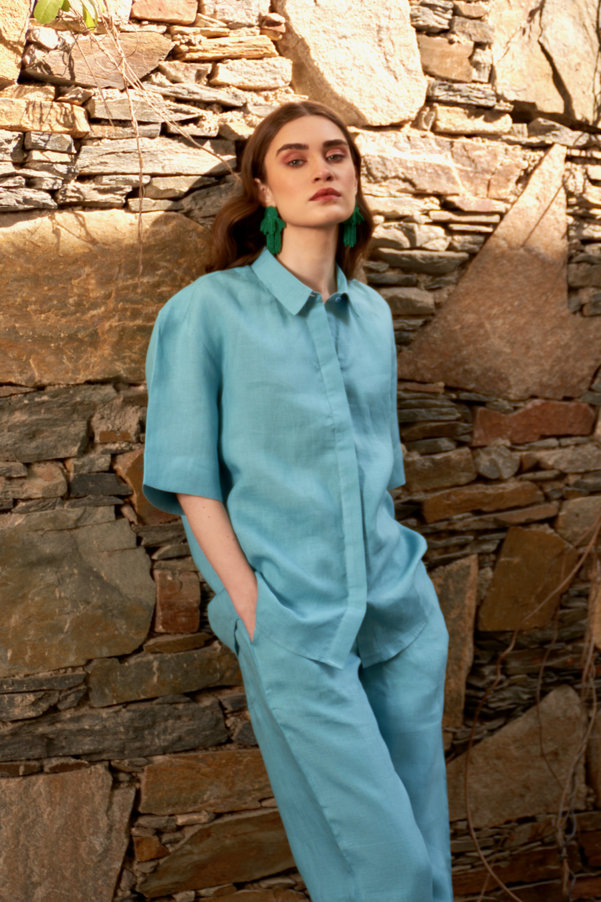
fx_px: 1428
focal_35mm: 57
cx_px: 300
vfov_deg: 35.1
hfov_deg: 23.8
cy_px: 451
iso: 50
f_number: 2.8
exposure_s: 1/1000
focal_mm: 38
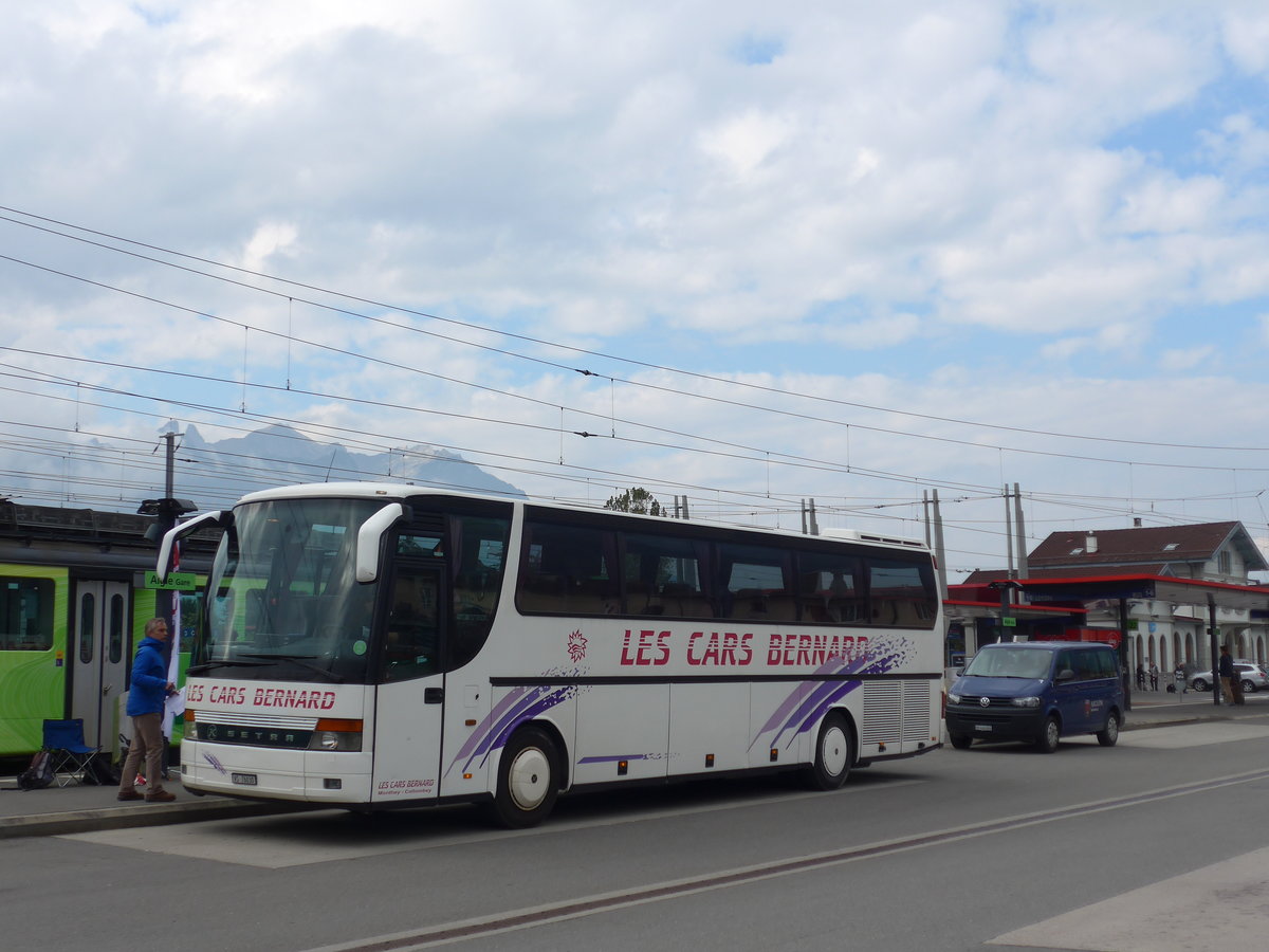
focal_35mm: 46
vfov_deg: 31.5
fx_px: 1686
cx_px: 634
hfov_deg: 41.2
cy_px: 476
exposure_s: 1/1300
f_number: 3
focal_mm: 9.5
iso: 80
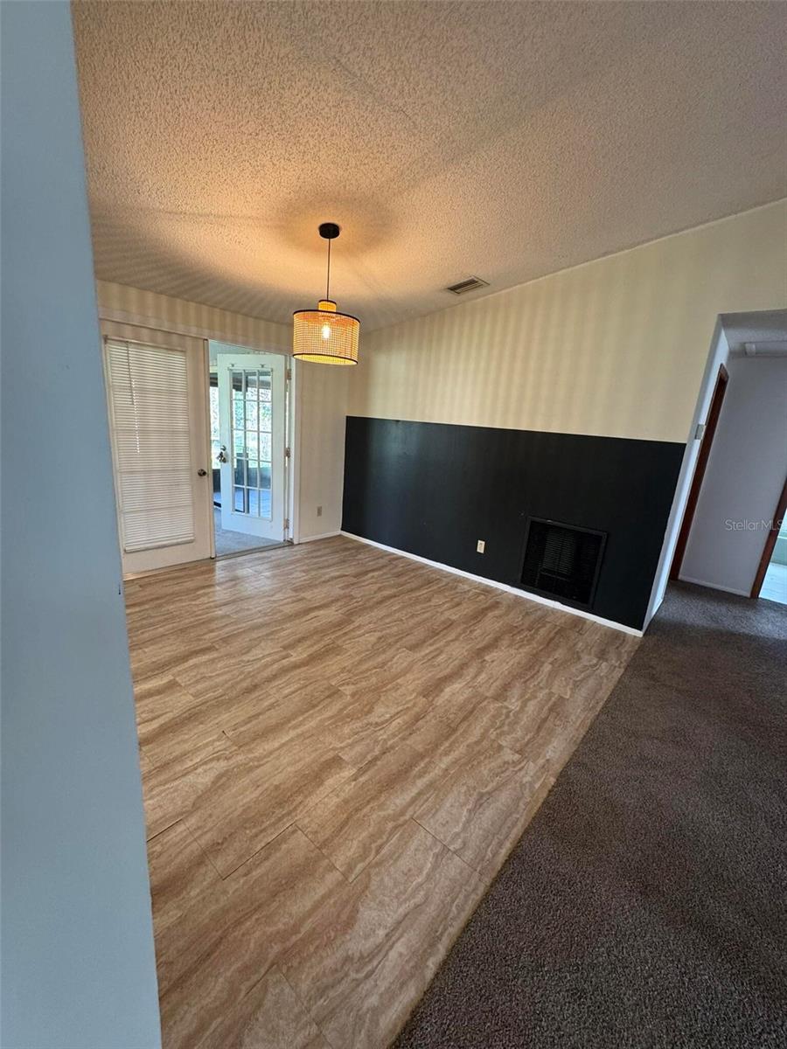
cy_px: 524
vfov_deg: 102.1
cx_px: 394
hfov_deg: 85.7
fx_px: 424
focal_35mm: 14
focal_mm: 2.22
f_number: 2.2
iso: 200
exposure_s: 1/60
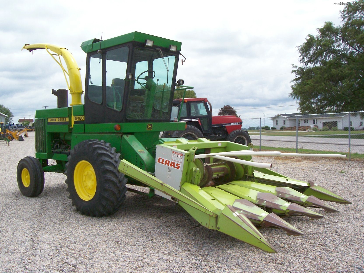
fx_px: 358
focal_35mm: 34
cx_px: 182
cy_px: 136
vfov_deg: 41.8
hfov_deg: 54.0
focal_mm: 5.6
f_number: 5.1
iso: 80
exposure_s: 1/528
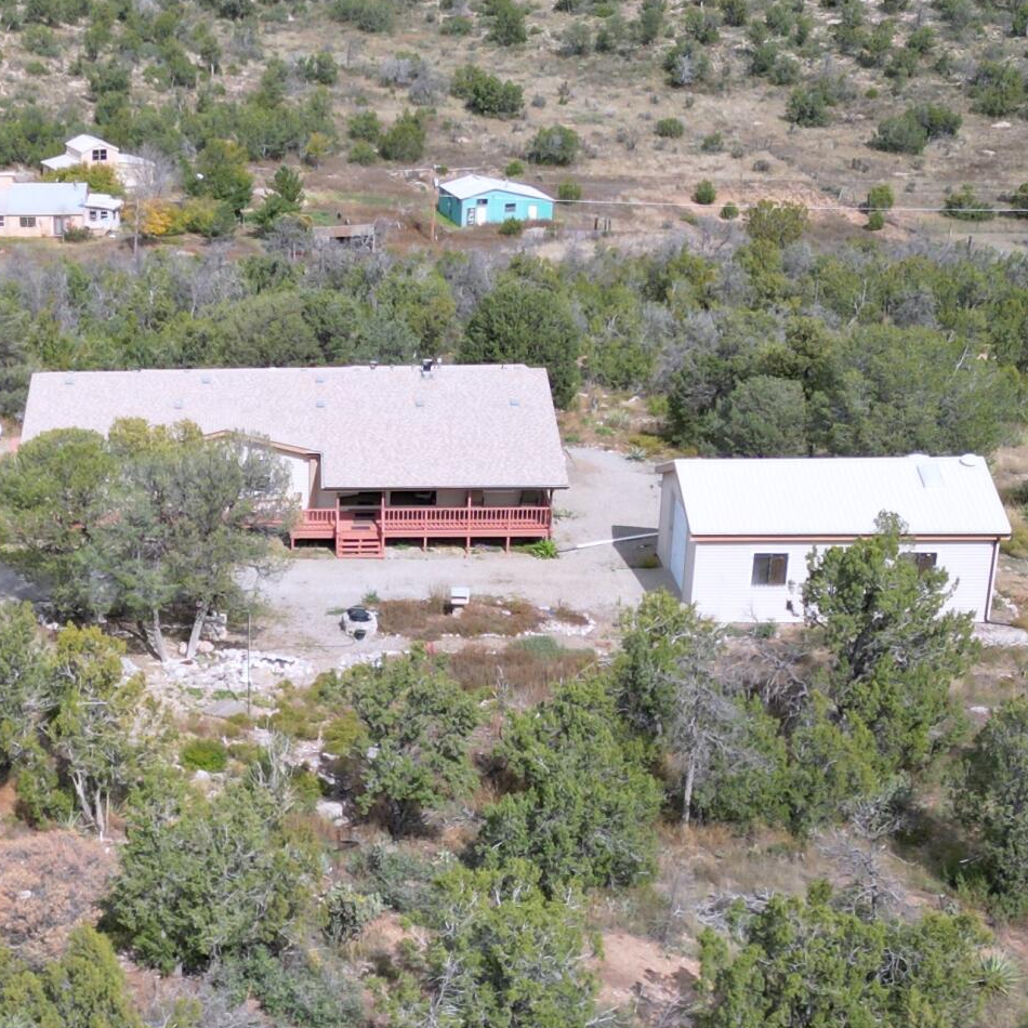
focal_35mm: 67
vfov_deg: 25.6
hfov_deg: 24.9
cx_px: 88
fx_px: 2251
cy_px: 689
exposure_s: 1/3000
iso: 130
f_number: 1.7
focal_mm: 6.72
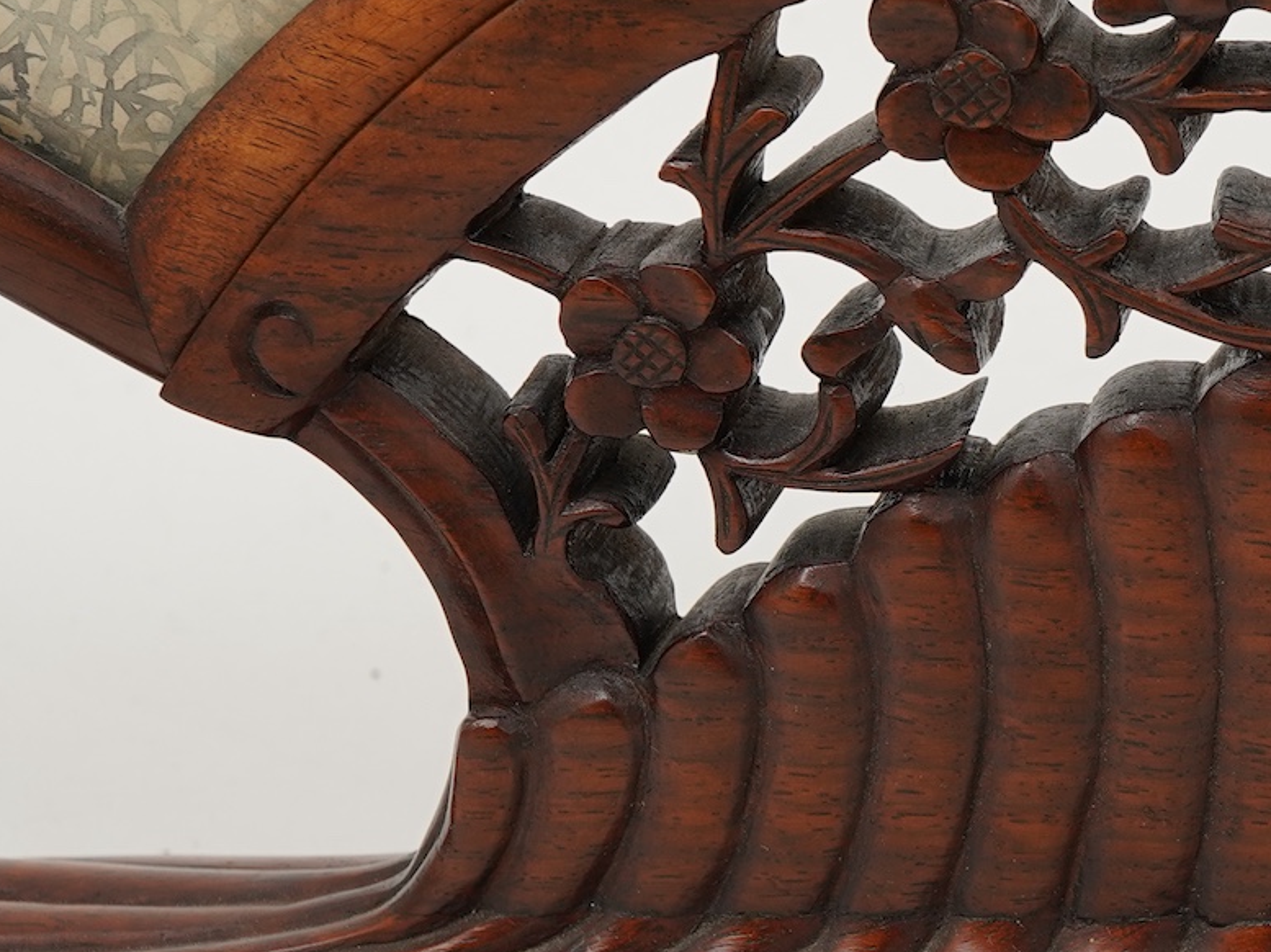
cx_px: 1290
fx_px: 3450
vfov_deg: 15.7
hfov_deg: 20.2
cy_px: 598
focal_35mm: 94
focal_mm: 30
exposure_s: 1/125
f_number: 14
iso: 320
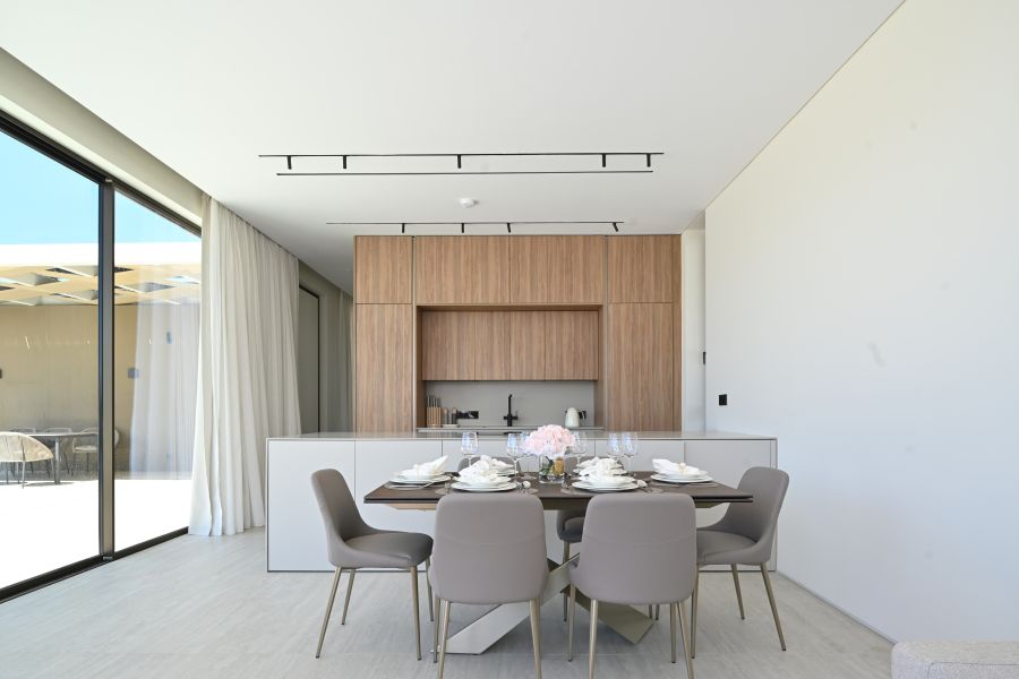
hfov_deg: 86.9
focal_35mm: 19
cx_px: 510
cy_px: 340
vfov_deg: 64.6
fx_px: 538
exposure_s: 1/125
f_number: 9
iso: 320
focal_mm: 19
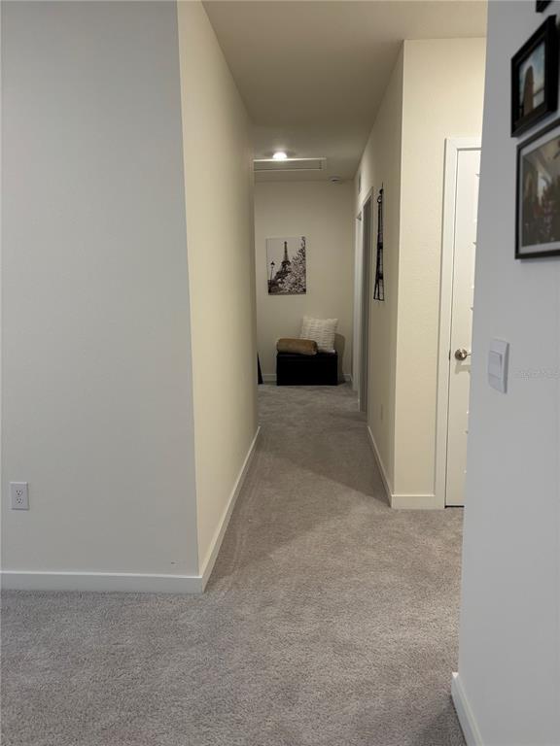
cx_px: 280
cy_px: 373
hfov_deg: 53.1
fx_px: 561
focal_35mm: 26
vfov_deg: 67.3
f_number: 1.6
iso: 125
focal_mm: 5.96
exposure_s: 1/60
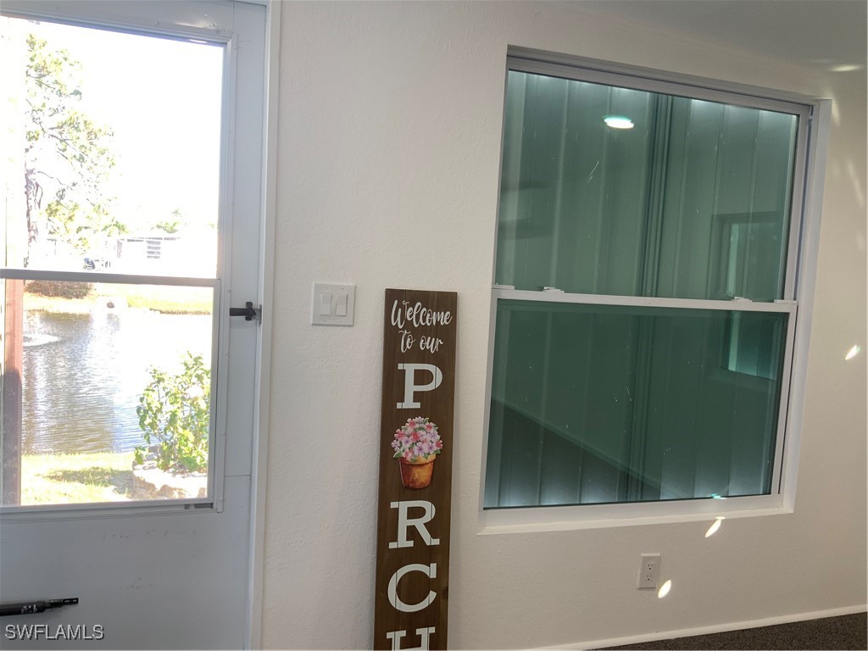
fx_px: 727
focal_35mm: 29
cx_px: 434
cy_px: 326
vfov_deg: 48.2
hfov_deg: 61.7
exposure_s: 1/120
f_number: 1.8
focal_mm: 3
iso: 32
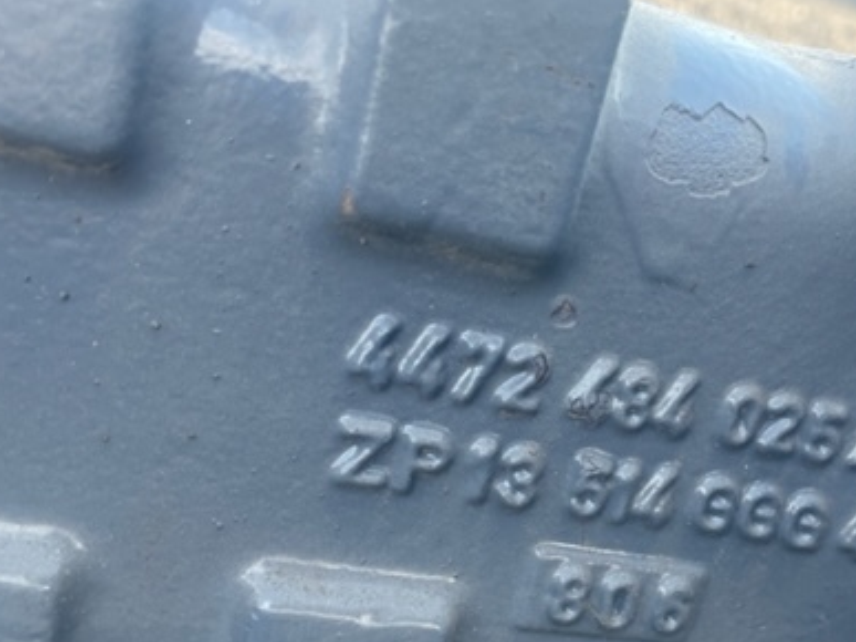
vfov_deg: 33.1
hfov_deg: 43.5
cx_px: 535
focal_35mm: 43
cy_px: 454
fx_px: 1063
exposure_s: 1/121
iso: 40
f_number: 1.6
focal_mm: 4.2
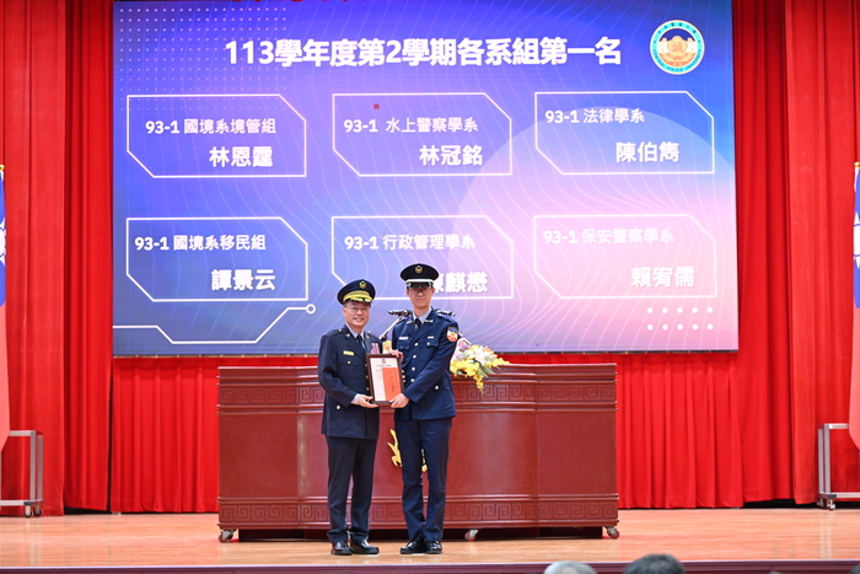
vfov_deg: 14.4
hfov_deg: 21.5
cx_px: 430
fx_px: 2270
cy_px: 287
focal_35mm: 95
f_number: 2.8
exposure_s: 1/160
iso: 1000
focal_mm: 95
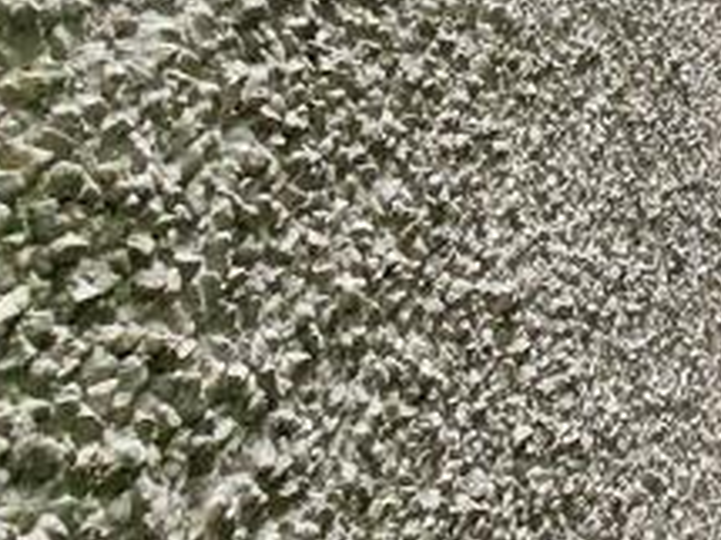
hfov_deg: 18.8
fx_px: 1291
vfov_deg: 19.2
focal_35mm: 62
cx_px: 1455
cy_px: -366
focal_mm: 2.2
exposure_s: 1/500
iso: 50
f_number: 2.2
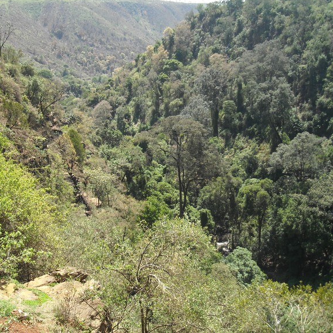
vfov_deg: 39.2
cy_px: 160
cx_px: 133
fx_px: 468
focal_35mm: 43
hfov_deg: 39.0
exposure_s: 1/272
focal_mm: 5.7
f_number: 2.8
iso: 64
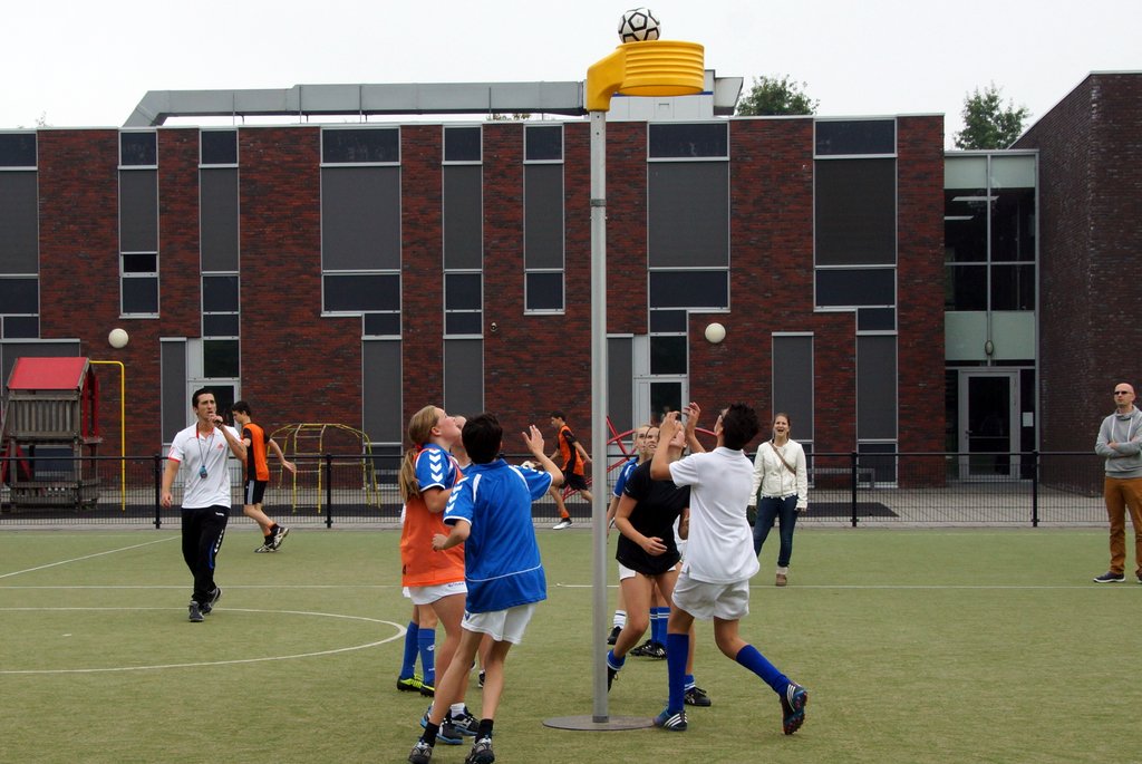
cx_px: 571
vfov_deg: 29.9
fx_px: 1429
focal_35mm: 45
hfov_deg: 43.6
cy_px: 382
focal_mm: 30
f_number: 9
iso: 400
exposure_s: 1/500
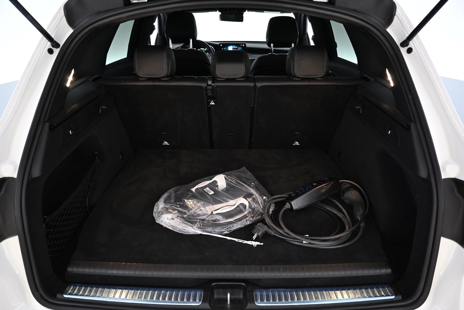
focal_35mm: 24
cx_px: 232
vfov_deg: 53.1
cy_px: 155
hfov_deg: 73.7
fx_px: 309
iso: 1000
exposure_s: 1/25
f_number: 3.5
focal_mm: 16
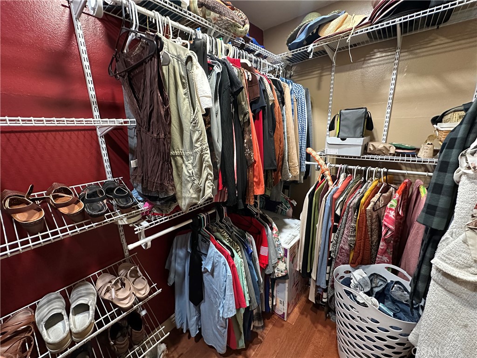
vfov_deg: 85.7
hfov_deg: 102.1
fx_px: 193
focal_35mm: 14
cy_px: 179
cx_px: 238
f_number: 2.2
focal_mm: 2.22
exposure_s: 1/60
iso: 640
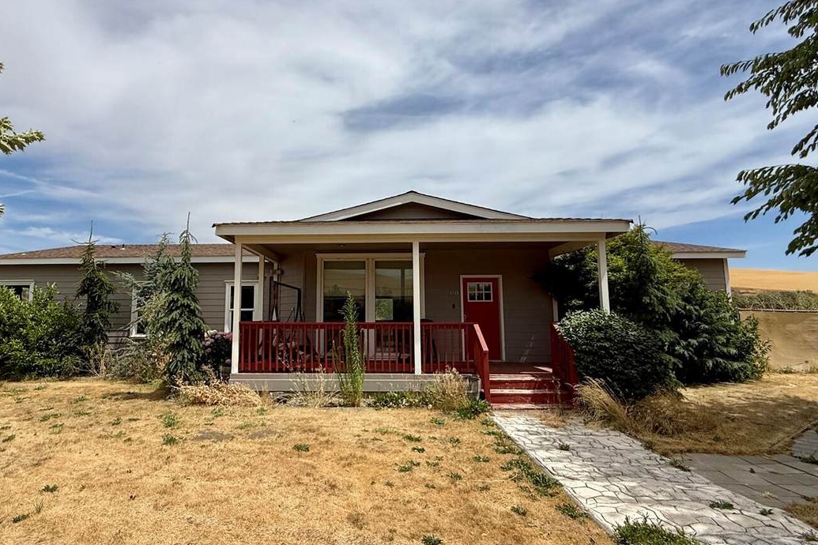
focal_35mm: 18
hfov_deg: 89.5
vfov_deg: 67.4
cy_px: 262
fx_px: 409
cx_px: 357
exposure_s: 1/3663
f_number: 2.2
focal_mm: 2.22
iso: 50
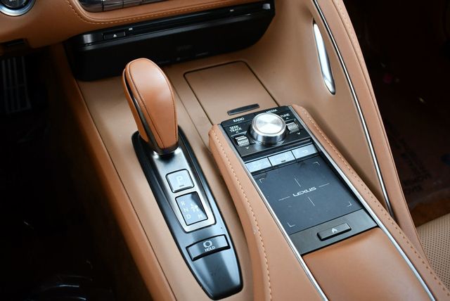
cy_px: 150
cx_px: 225
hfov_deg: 53.1
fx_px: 450
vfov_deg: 36.9
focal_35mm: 36
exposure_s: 1/250
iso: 800
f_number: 3.5
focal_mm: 18
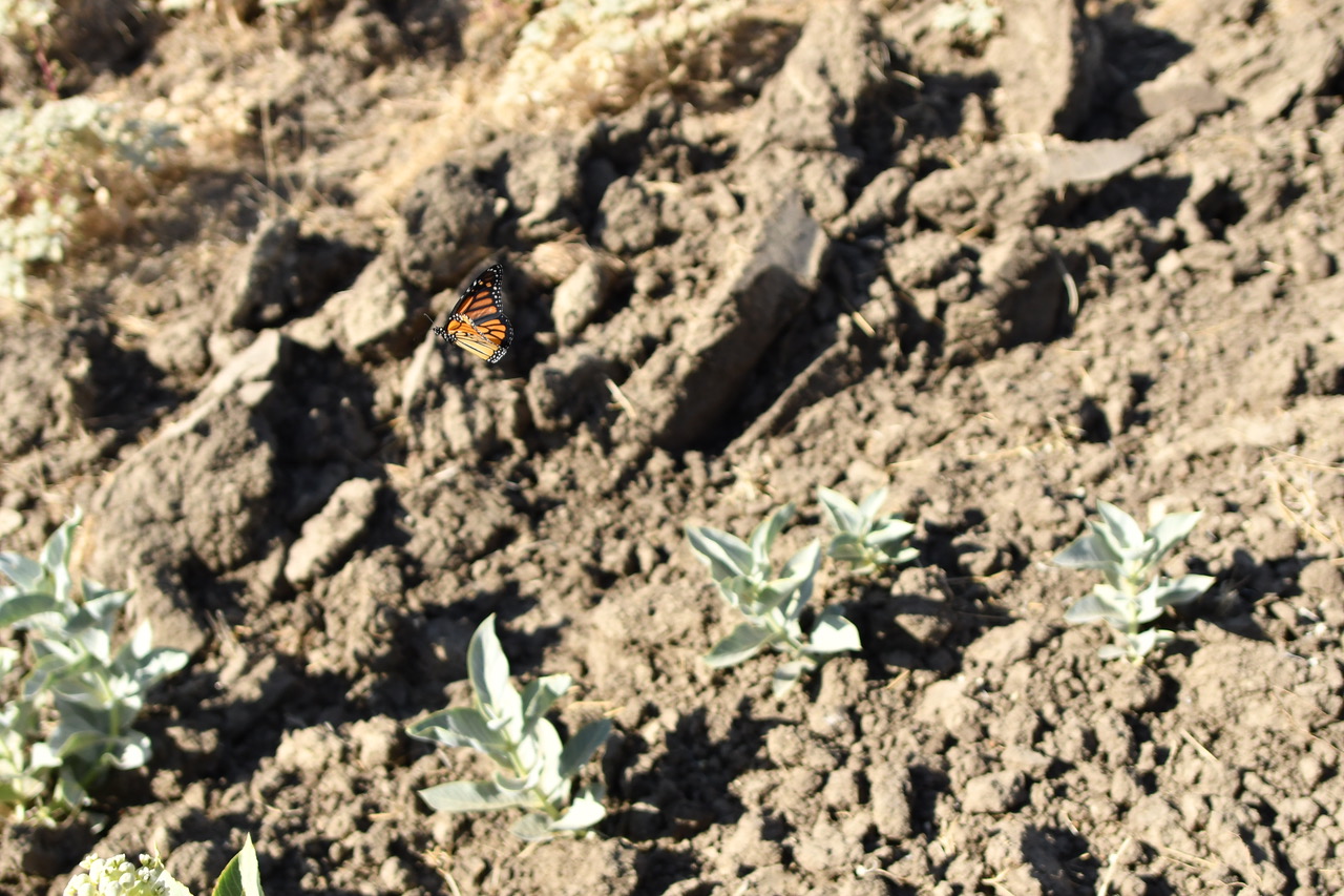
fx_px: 1493
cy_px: 448
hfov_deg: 48.5
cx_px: 672
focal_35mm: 40
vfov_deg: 33.4
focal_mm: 20
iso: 400
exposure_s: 1/8000
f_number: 2.5
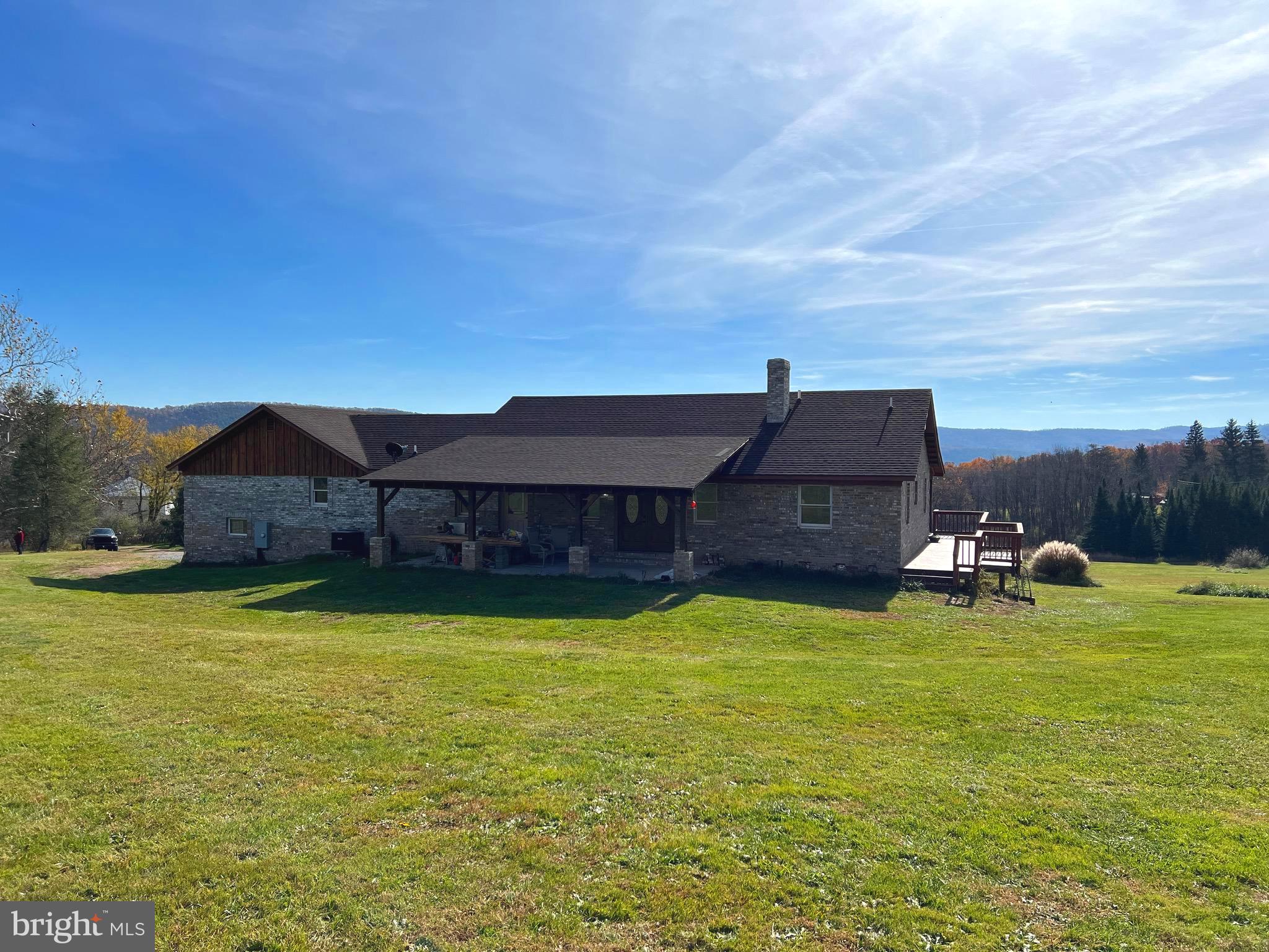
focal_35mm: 26
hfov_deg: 67.3
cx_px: 634
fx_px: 953
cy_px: 476
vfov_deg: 53.1
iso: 50
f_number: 1.5
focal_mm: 5.7
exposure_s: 1/9434
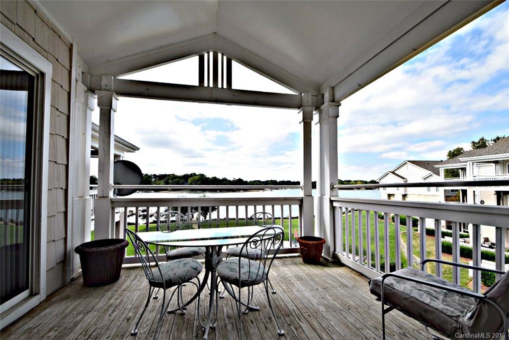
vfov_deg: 77.3
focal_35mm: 15
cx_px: 254
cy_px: 170
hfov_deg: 100.4
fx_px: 212
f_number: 9
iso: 200
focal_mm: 10
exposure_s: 1/320
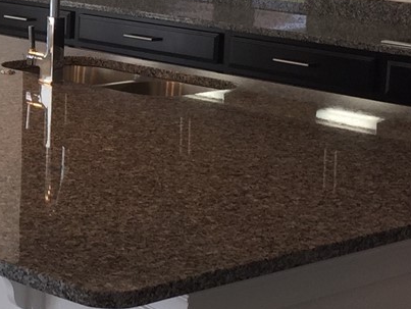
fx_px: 1367
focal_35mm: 115
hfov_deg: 16.4
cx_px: -74
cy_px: 93
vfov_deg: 12.9
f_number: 2.2
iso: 32
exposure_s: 1/60
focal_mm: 4.15
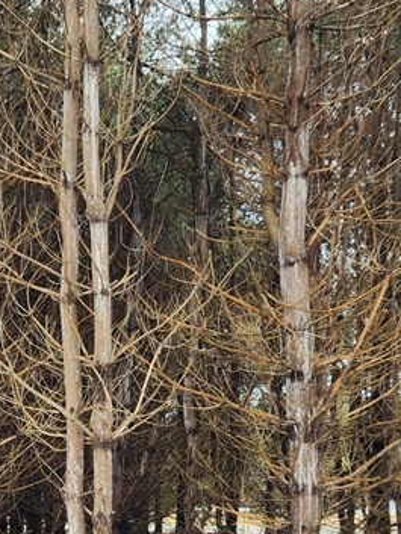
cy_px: 486
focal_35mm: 50
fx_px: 772
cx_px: 136
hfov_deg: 28.9
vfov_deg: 35.8
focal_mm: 5.4
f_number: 1.8
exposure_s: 1/180
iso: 32
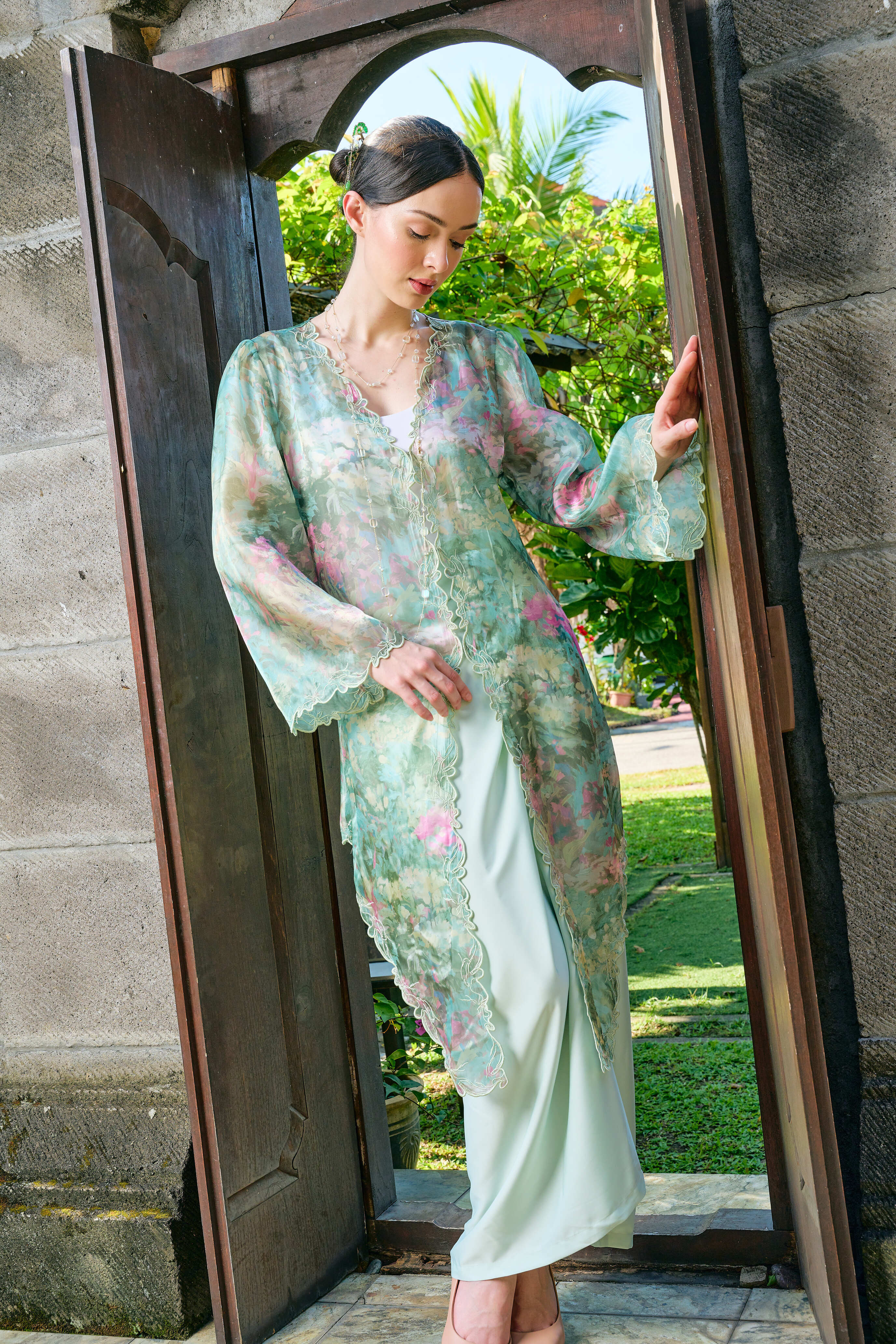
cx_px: 448
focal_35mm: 44
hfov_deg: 30.5
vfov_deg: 44.5
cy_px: 672
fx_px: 1643
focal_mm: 44
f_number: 8
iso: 100
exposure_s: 1/160
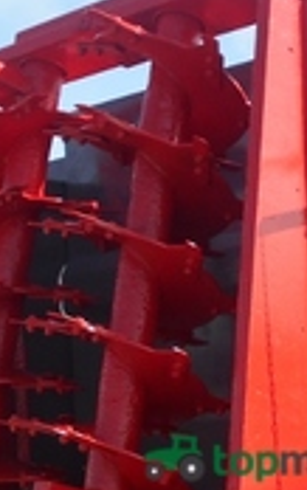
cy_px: 459
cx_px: 356
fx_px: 1163
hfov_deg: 14.6
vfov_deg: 23.1
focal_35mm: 87
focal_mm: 4.6
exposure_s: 1/640
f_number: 3.2
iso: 80
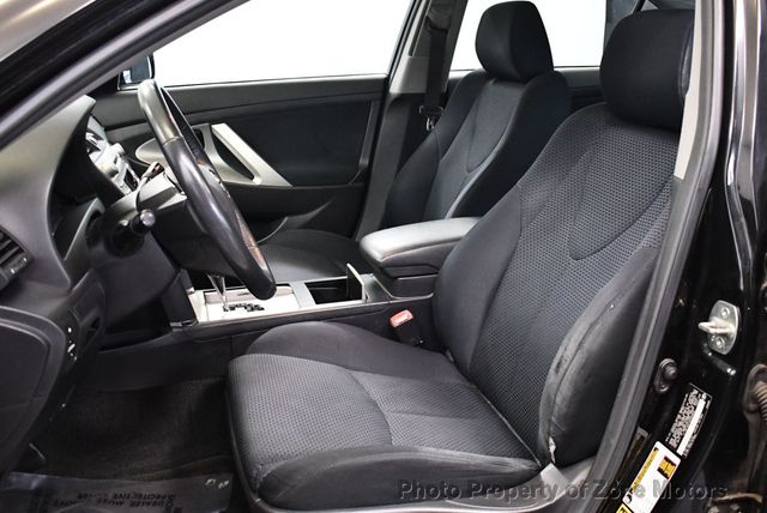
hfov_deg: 53.1
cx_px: 384
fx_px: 768
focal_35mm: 36
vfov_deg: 36.9
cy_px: 256
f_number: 3.5
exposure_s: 1/80
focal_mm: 18
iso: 3200
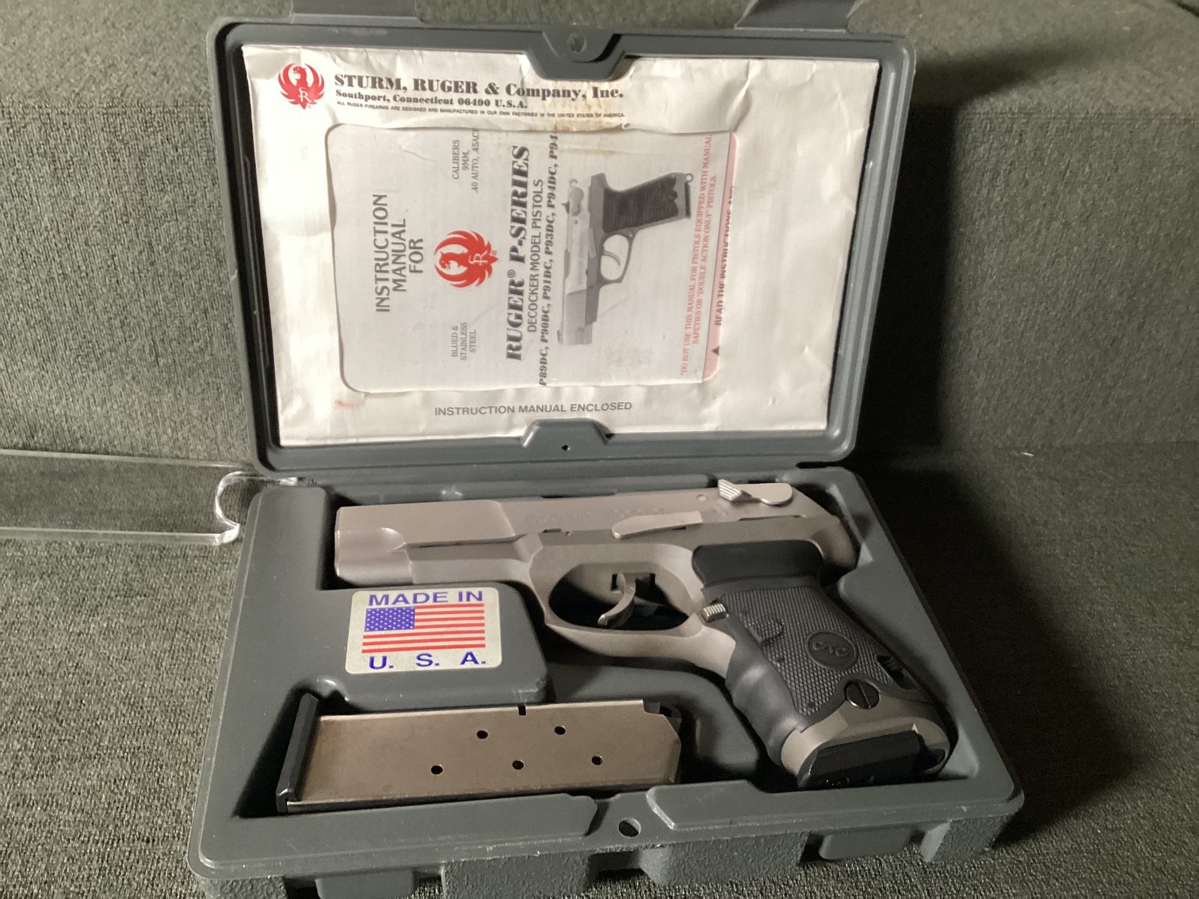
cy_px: 450
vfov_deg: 45.4
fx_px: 1074
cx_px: 600
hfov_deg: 58.3
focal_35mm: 31
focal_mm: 3.3
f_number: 2.4
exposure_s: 1/60
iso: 200
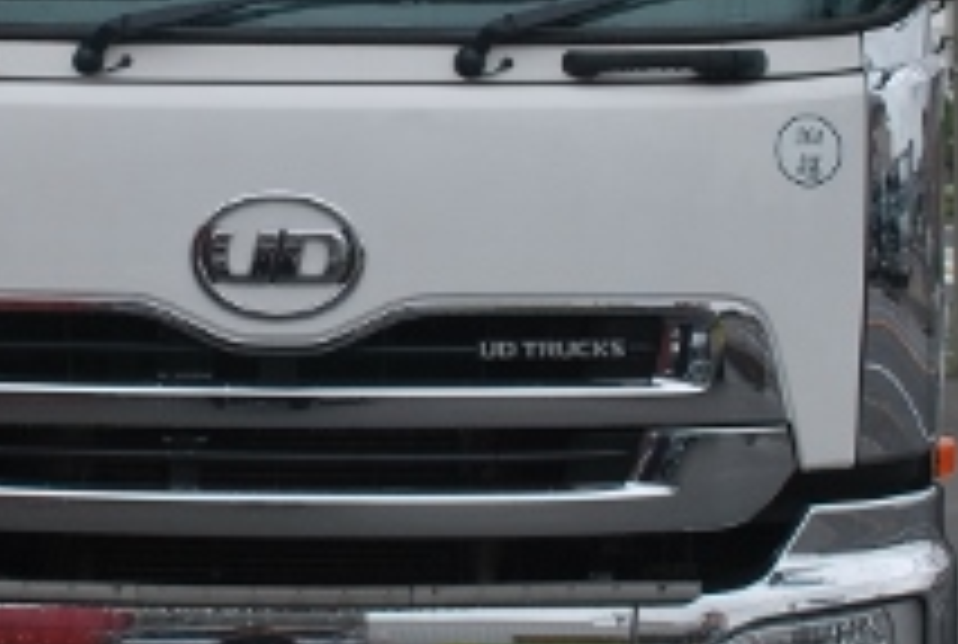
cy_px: 113
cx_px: 265
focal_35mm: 108
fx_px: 2880
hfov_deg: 18.8
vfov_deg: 12.7
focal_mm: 24
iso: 100
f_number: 5.6
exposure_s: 1/125
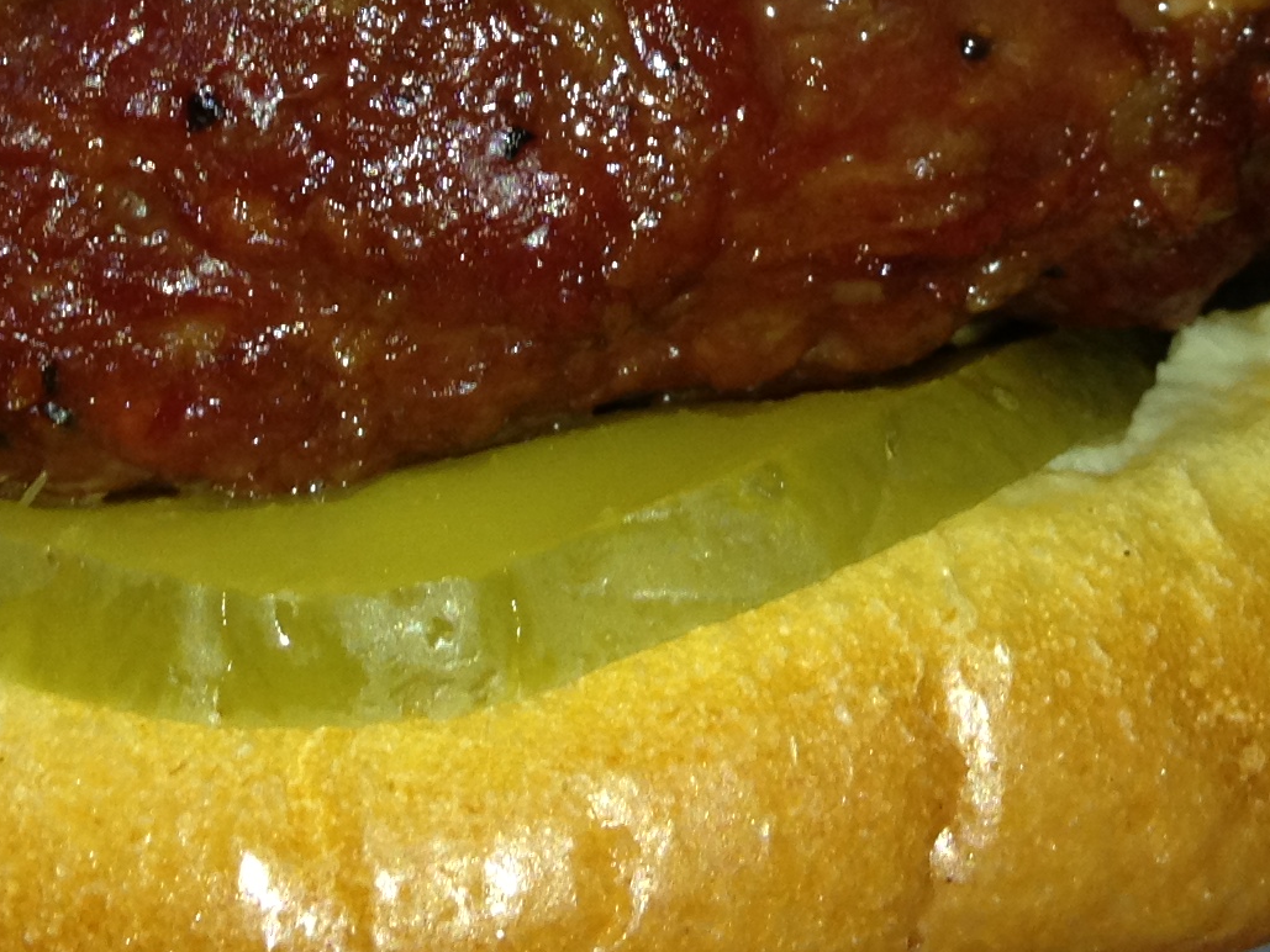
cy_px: -379
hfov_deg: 17.7
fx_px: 4073
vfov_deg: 12.8
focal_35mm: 111
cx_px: 744
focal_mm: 4.28
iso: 64
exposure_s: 1/144
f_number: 2.4
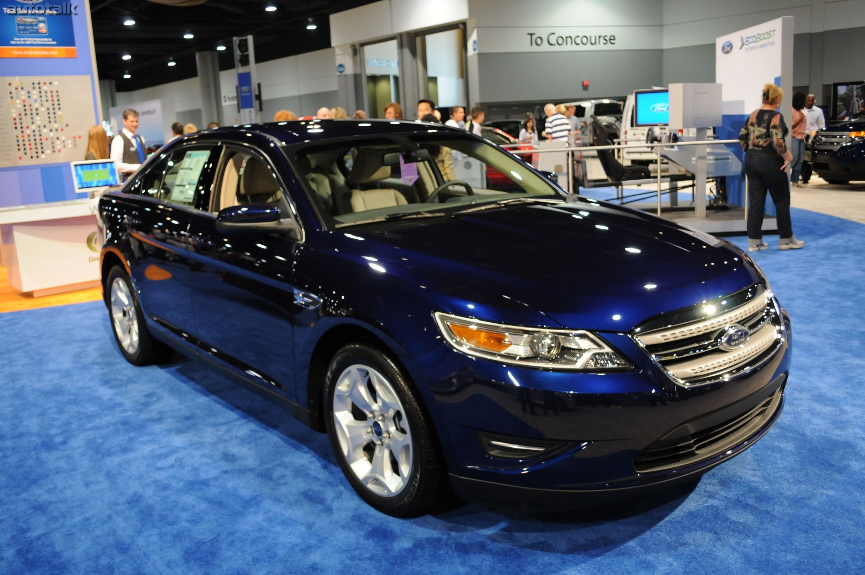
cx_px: 432
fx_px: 792
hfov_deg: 57.3
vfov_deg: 39.9
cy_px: 288
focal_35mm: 33
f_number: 3.8
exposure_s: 1/60
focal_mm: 22
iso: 800
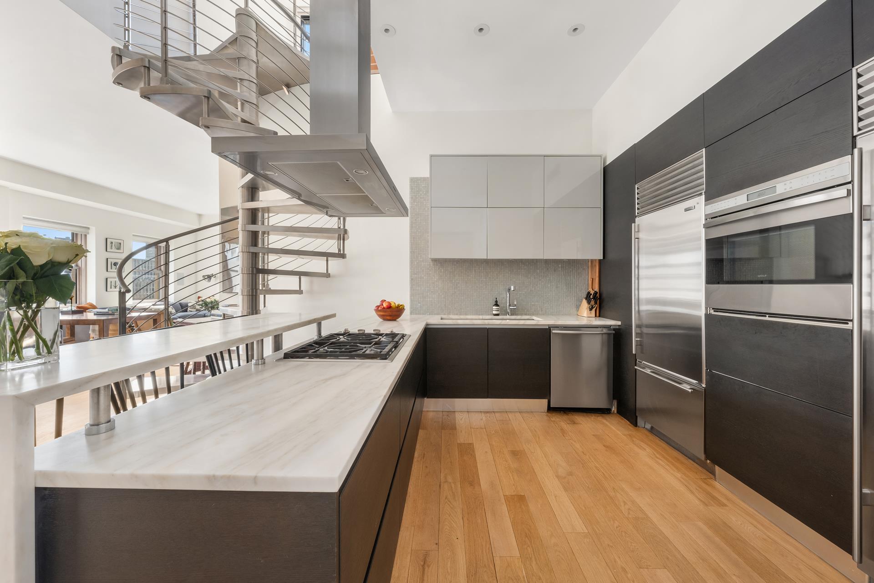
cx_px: 437
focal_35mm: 13
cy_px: 292
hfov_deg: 108.3
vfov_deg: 85.4
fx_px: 316
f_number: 19
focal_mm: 13
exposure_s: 1/2
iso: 500
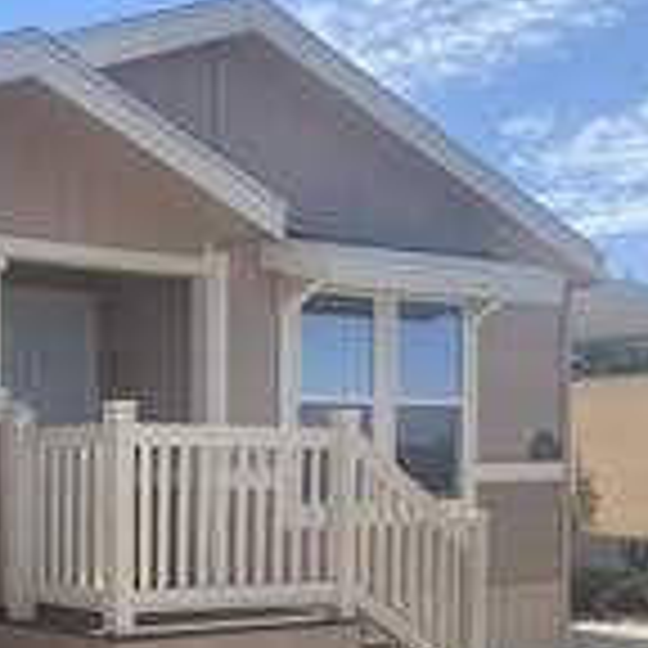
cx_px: 9
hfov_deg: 28.7
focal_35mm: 56
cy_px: 511
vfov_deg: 29.9
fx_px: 1186
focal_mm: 4.25
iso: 32
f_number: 1.8
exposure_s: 1/2358
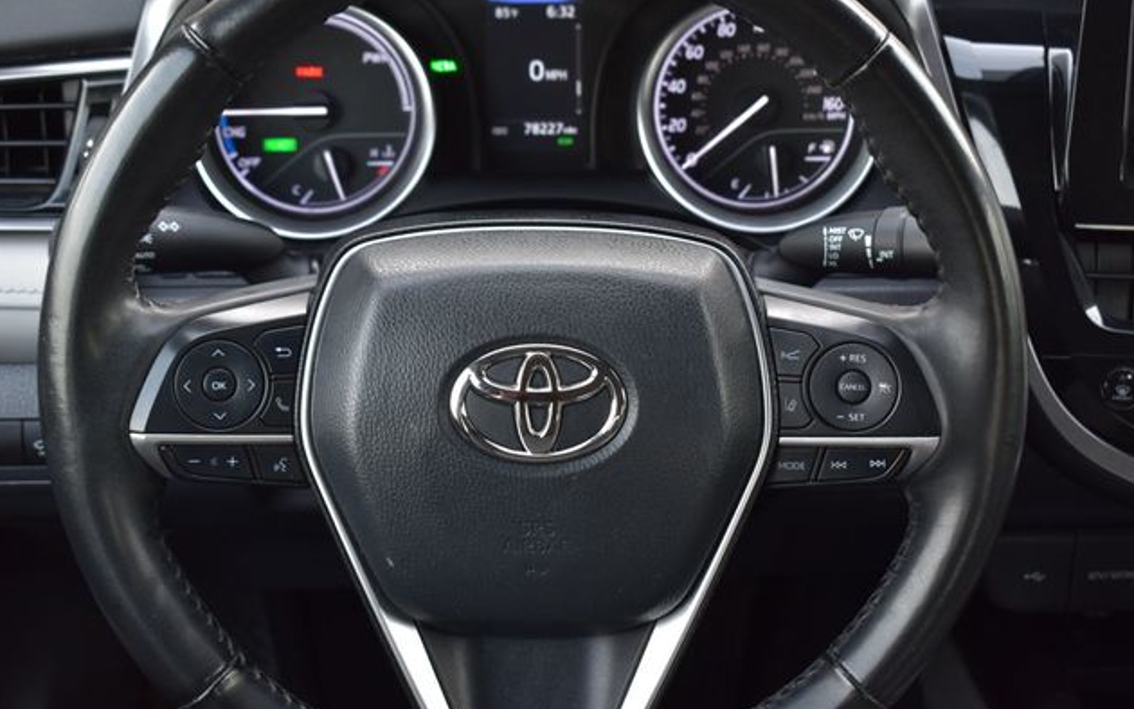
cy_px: 337
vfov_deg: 22.0
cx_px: 567
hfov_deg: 34.5
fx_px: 1824
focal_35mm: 59
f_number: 7.1
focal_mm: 38
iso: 400
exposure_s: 1/25
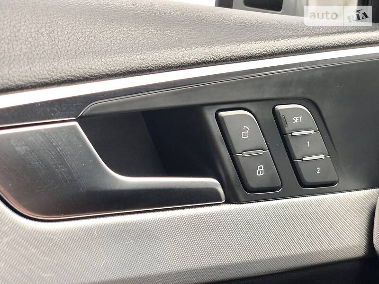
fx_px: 569
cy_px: 142
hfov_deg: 36.8
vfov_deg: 28.0
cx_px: 190
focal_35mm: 52
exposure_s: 1/60
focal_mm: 6
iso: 80
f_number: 2.4
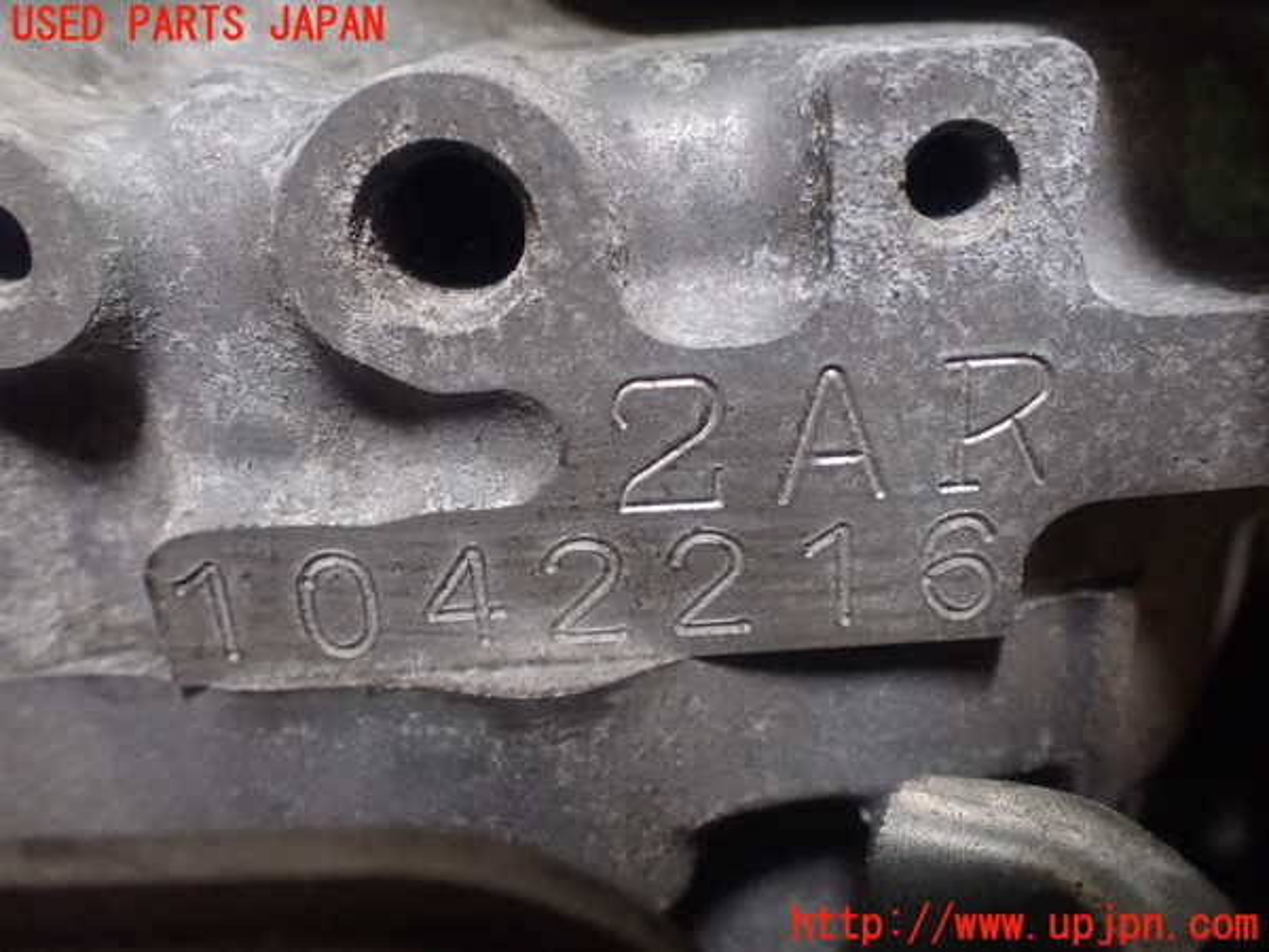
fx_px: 1100
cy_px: 476
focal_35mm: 30
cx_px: 634
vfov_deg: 46.8
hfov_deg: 60.0
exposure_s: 1/60
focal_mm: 5.4
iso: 800
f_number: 2.3
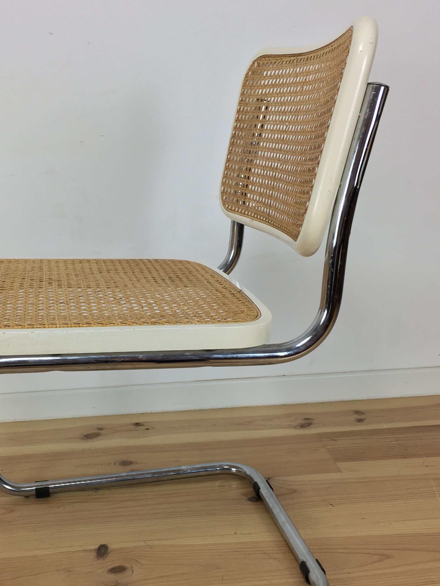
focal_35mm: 41
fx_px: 695
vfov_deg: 45.6
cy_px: 341
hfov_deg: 34.9
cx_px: 165
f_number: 2.2
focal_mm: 4.15
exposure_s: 1/33
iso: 32
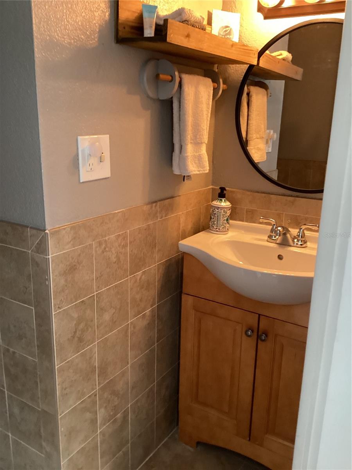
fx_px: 420
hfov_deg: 45.4
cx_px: 176
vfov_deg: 58.4
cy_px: 235
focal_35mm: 31
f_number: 2.4
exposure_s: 1/60
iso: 320
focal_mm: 3.3
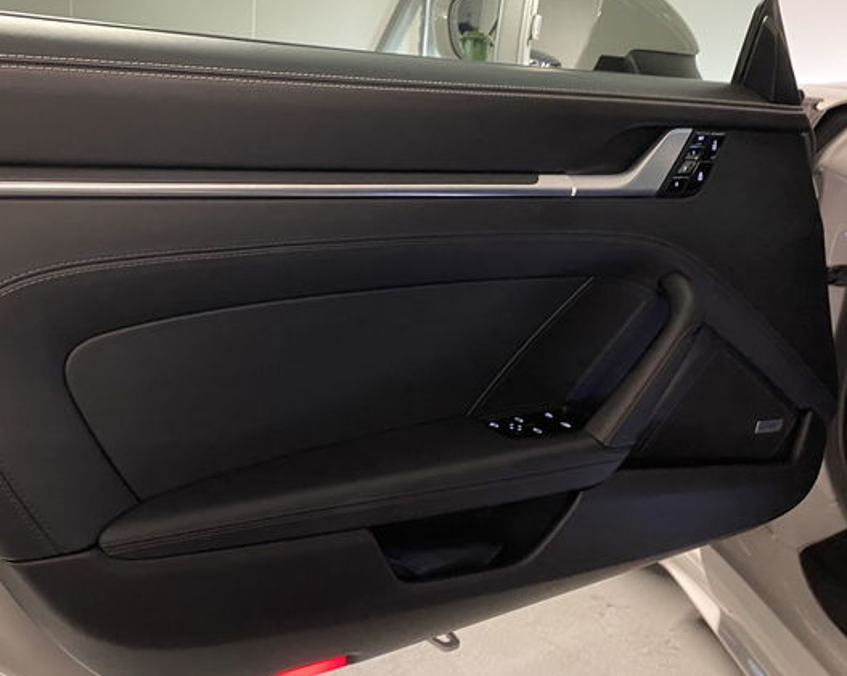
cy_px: 299
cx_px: 296
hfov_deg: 48.4
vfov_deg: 40.0
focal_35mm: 37
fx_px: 927
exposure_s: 1/25
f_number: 1.8
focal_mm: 4.25
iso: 500
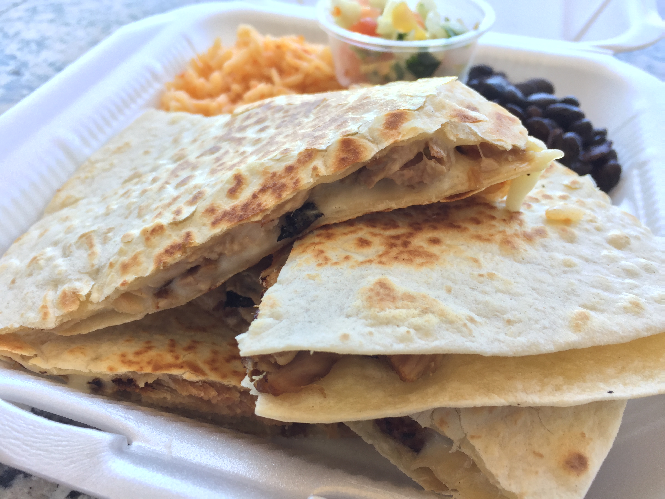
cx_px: 332
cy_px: 250
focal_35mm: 29
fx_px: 557
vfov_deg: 48.2
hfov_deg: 61.7
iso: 32
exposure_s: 1/216
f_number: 2.2
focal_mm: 4.15
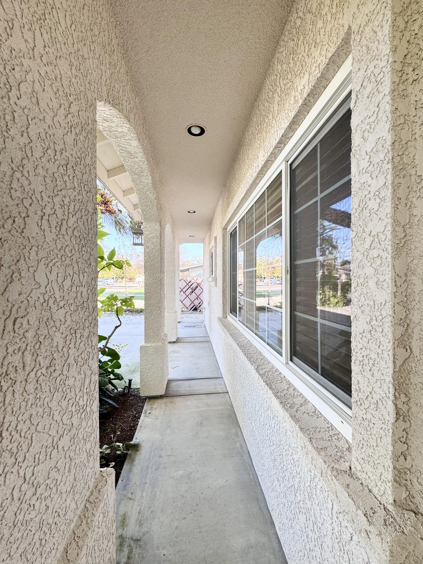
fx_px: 228
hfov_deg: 85.7
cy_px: 282
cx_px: 212
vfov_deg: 102.1
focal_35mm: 14
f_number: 2.2
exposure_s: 1/155
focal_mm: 2.22
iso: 40
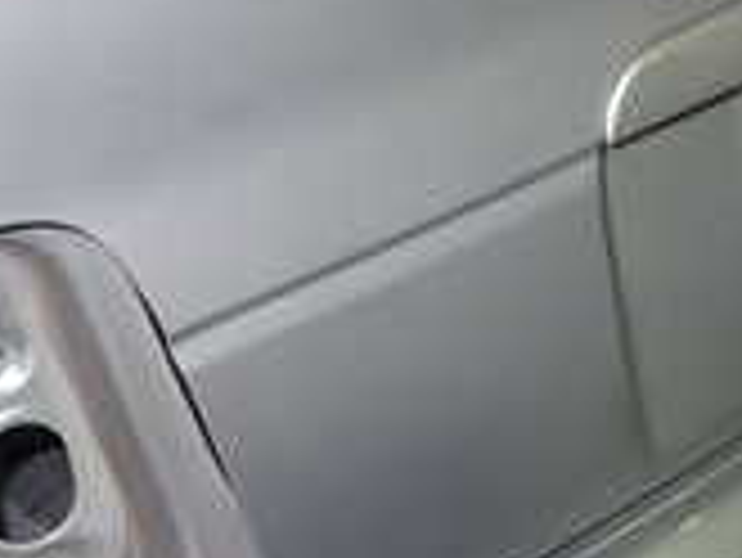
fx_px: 1952
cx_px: 301
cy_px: -279
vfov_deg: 15.1
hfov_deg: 21.5
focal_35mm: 91
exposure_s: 1/30
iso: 200
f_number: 2
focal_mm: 4.5
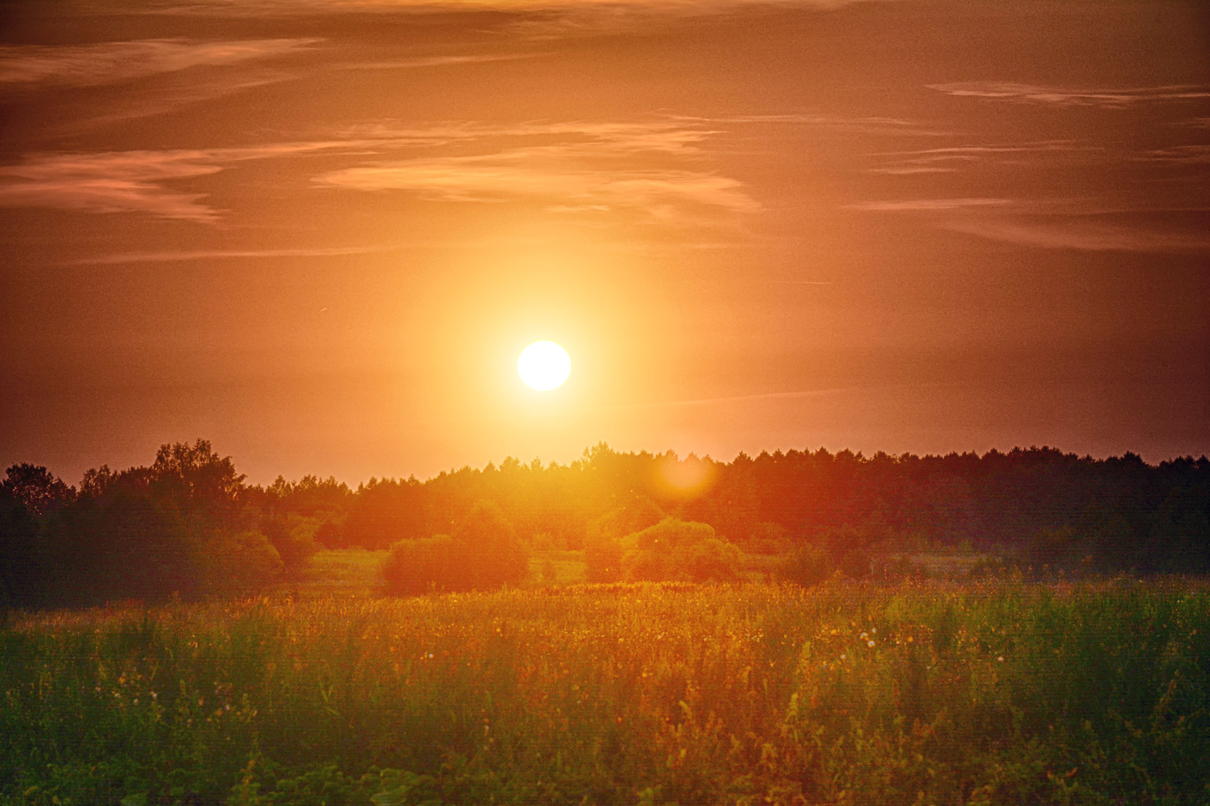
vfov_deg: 8.3
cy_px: 403
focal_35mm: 165
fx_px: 5545
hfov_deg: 12.5
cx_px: 605
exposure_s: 1/1250
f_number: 8
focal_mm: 110
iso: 160
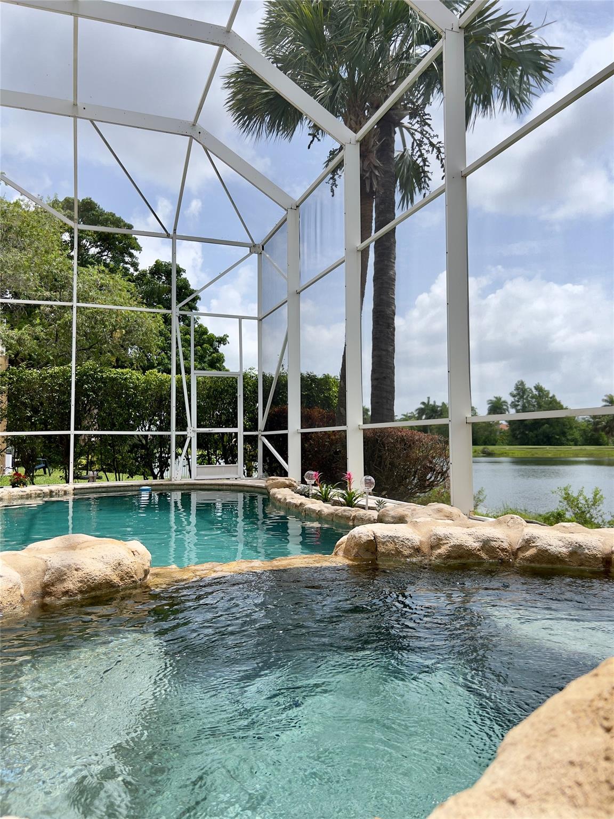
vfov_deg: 67.3
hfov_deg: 53.1
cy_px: 410
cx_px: 307
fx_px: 615
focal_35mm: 26
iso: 50
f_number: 1.5
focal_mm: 5.7
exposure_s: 1/1511
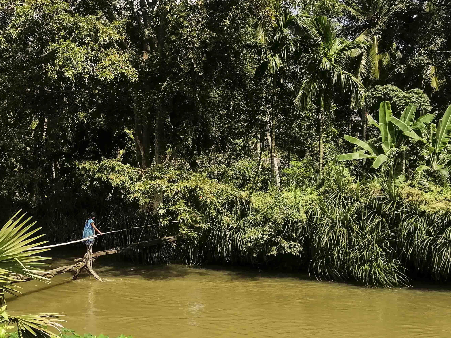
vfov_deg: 32.0
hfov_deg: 41.3
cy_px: 217
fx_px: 586
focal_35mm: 45
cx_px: 134
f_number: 2.2
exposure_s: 1/1050
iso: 50
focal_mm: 3.81
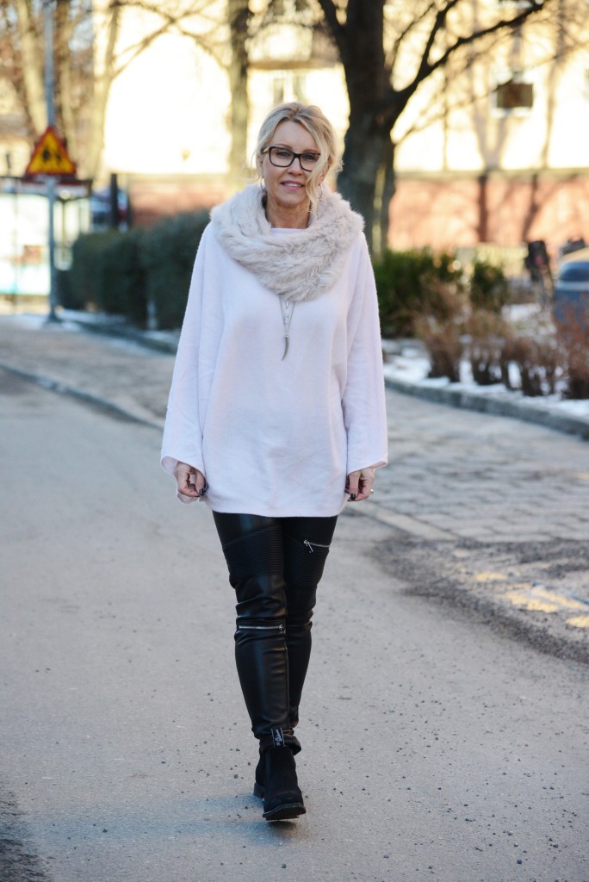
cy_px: 441
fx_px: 2941
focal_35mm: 120
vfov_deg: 17.1
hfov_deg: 11.4
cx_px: 294
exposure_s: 1/2000
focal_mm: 120
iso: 2000
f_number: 4
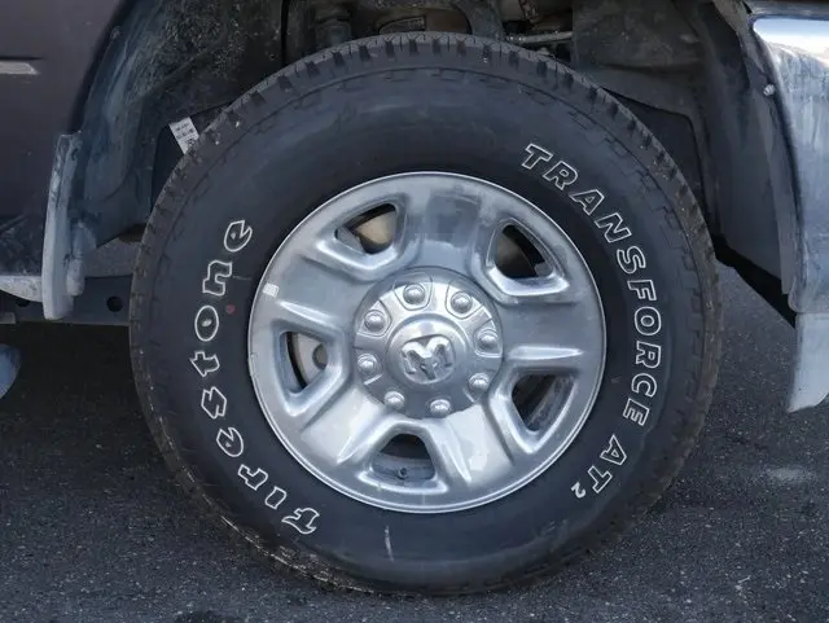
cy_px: 312
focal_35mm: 42
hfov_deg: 44.8
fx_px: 1007
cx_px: 414
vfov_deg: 34.4
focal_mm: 21
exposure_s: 1/60
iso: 640
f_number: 10
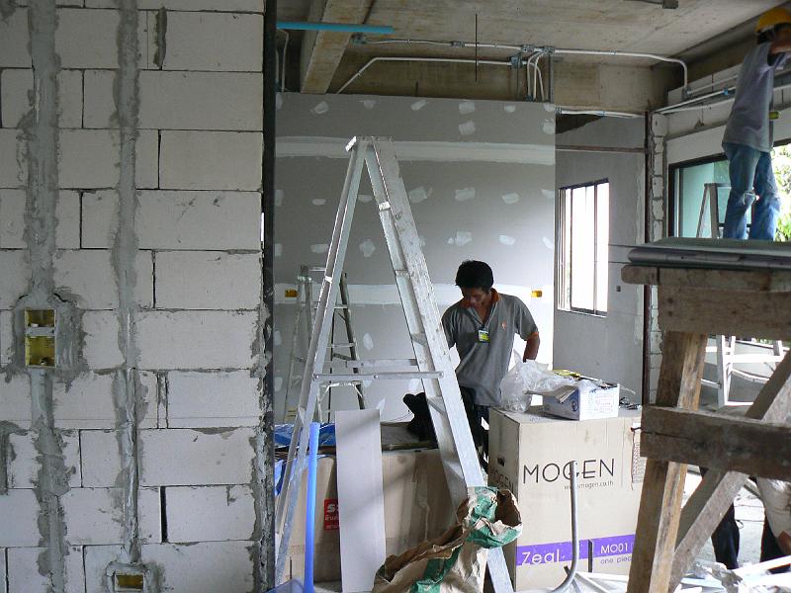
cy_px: 296
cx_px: 396
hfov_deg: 51.4
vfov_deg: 39.7
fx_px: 823
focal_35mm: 36
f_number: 2.8
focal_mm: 6
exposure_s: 1/30
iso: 160
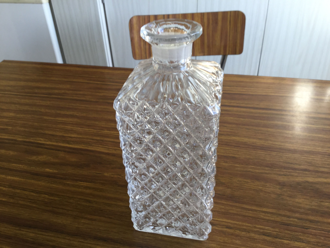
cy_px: 124
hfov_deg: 58.4
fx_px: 296
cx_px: 165
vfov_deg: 45.4
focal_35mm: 31
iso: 32
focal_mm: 3.3
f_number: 2.4
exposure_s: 1/50
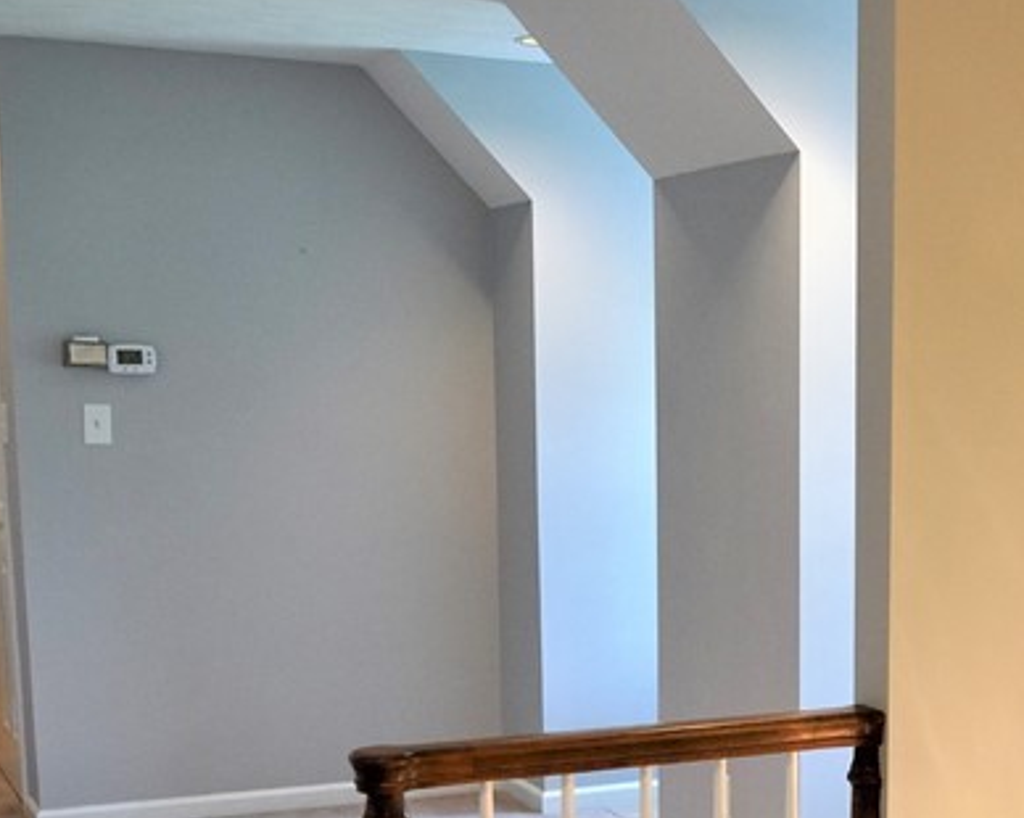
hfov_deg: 29.1
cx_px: 883
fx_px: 1908
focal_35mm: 63
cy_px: 730
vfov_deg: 23.6
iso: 2500
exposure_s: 1/160
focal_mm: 24
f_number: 4
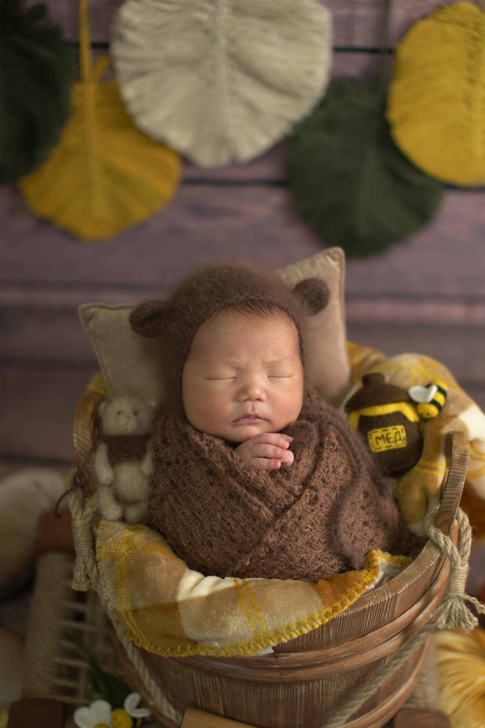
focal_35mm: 66
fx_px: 1334
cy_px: 412
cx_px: 255
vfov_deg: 30.5
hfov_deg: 20.6
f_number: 1.8
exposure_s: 1/200
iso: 100
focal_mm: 50
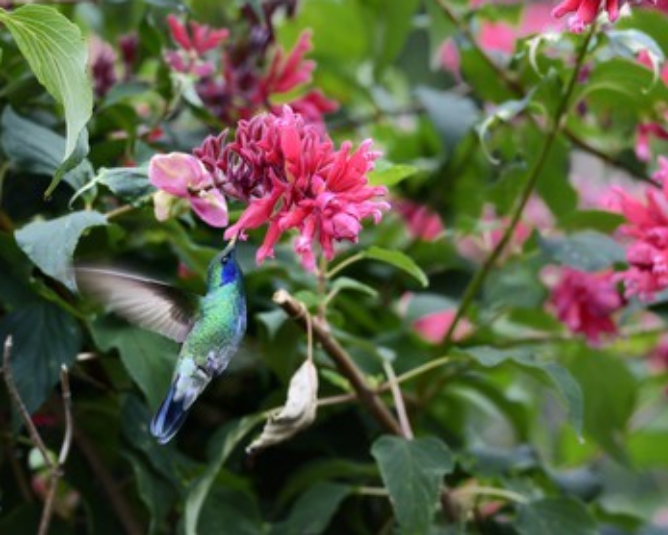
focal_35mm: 227
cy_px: 268
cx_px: 362
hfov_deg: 8.5
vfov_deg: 6.8
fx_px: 4490
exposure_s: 1/160
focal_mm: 200
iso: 400
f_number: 5.6
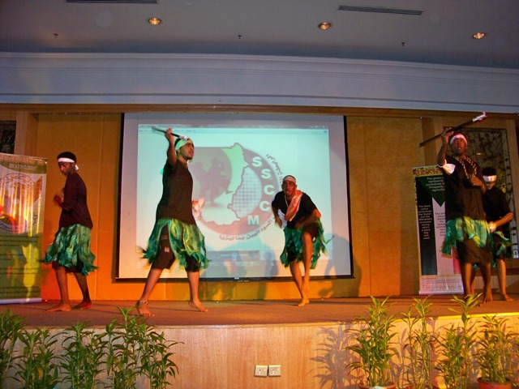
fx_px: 495
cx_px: 260
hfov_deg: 55.4
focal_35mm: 33
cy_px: 194
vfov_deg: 42.9
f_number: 2.8
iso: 200
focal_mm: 5.85
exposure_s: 1/30
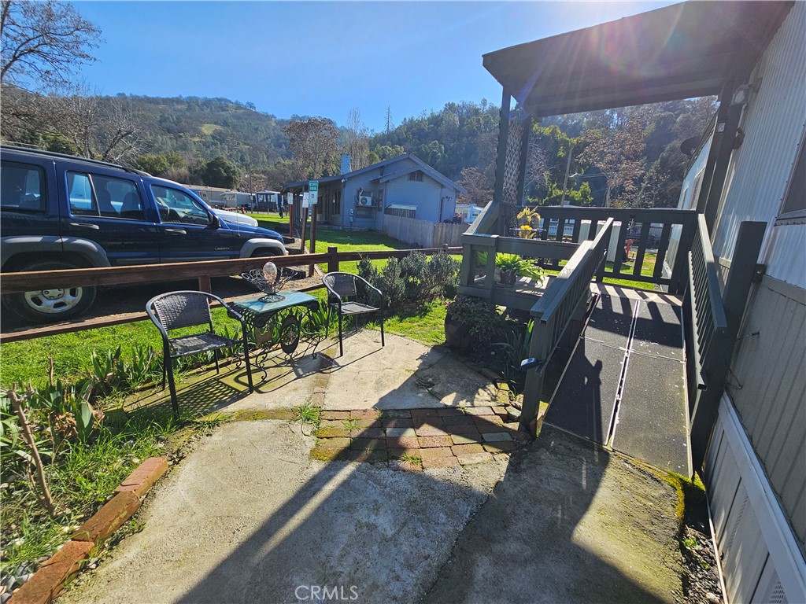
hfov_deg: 106.2
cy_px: 302
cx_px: 403
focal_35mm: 13
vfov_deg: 89.9
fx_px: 303
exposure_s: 1/1538
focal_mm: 2.2
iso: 50
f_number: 2.2
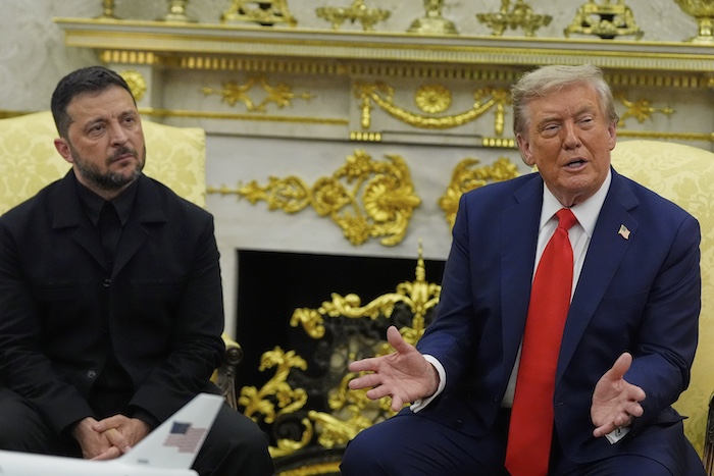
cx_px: 357
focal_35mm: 88
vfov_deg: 15.5
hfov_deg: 23.1
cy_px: 238
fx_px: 1746
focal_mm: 88
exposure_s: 1/500
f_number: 4
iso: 5000
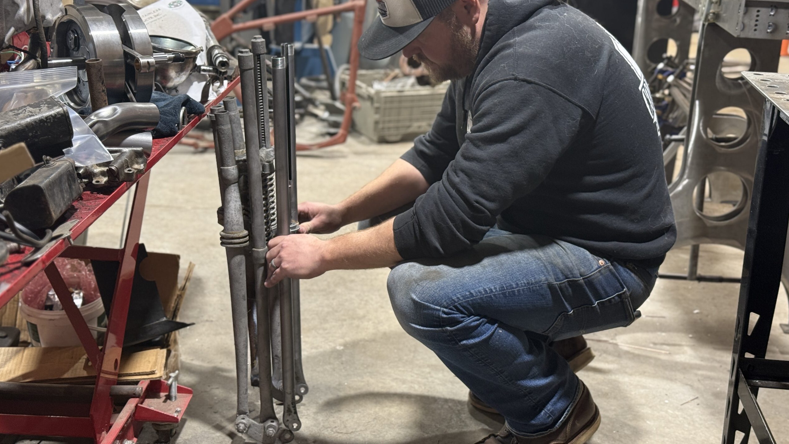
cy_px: 189
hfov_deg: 39.2
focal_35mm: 53
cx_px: 394
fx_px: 1109
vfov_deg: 22.6
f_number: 1.78
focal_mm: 6.76
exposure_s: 1/60
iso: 125
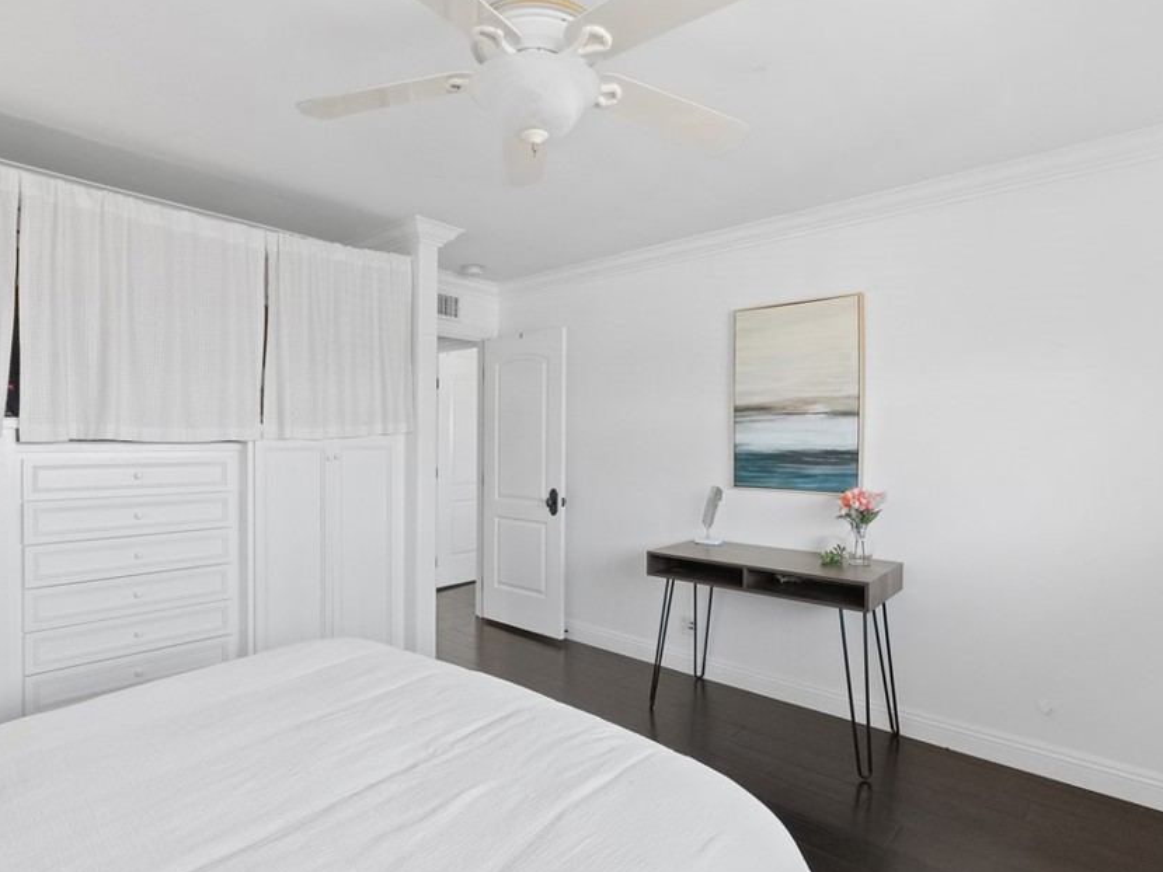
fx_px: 638
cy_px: 449
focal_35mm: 19
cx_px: 547
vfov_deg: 68.7
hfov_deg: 84.6
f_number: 13
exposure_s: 1/15
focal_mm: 16
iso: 4000
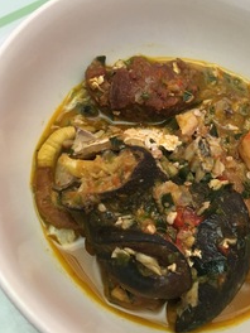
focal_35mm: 44
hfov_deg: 32.6
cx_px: 169
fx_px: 424
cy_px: 111
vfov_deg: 42.4
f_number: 2.2
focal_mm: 4.15
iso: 200
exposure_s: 1/17
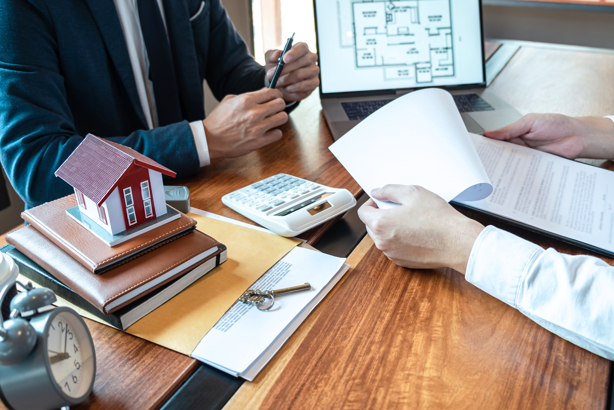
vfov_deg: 39.9
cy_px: 186
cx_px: 320
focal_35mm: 33
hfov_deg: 57.2
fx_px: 563
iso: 400
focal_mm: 19.6
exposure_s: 1/100
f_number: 2.8
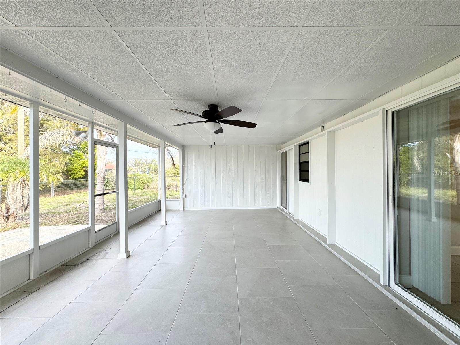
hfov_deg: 102.1
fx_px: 186
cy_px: 172
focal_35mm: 14
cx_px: 230
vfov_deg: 85.7
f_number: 2.2
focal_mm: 2.22
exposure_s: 1/102
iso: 40
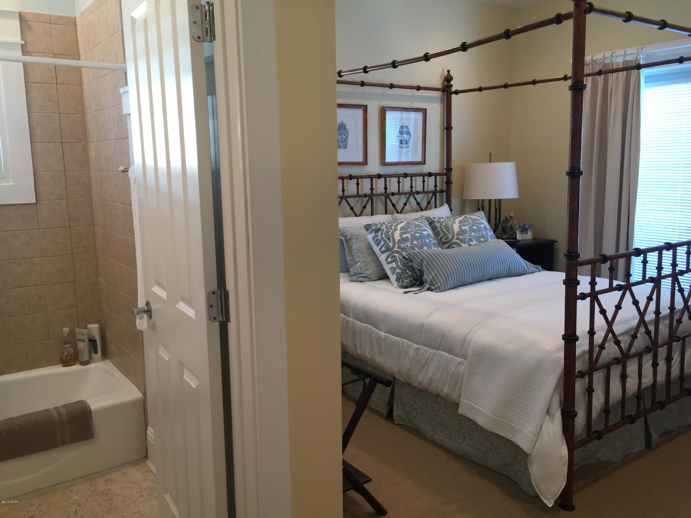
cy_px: 259
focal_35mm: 29
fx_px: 579
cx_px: 346
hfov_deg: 61.7
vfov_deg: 48.2
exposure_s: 1/15
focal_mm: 4.15
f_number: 2.2
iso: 40
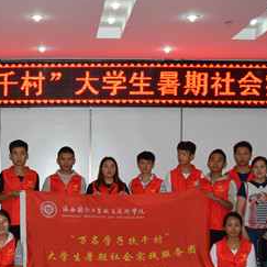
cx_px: 53
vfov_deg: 21.8
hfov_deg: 22.1
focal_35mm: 77
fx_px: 674
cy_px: 245
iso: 400
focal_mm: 21
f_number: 5.6
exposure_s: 1/125
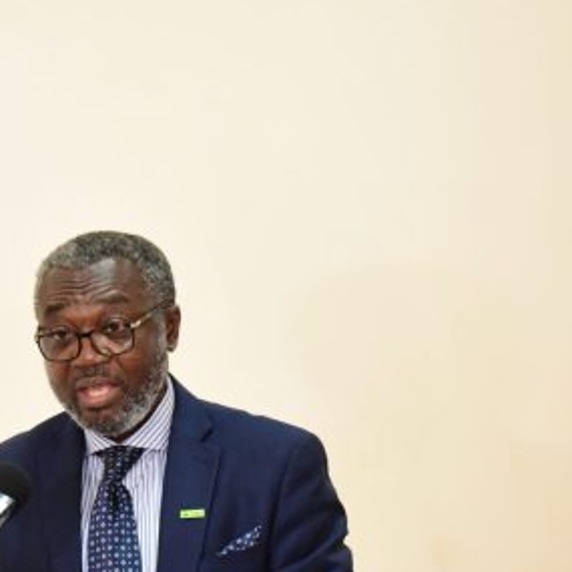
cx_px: 149
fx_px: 6412
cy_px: 422
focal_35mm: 343
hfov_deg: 5.1
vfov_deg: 5.1
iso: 2500
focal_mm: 165
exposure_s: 1/80
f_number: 2.8
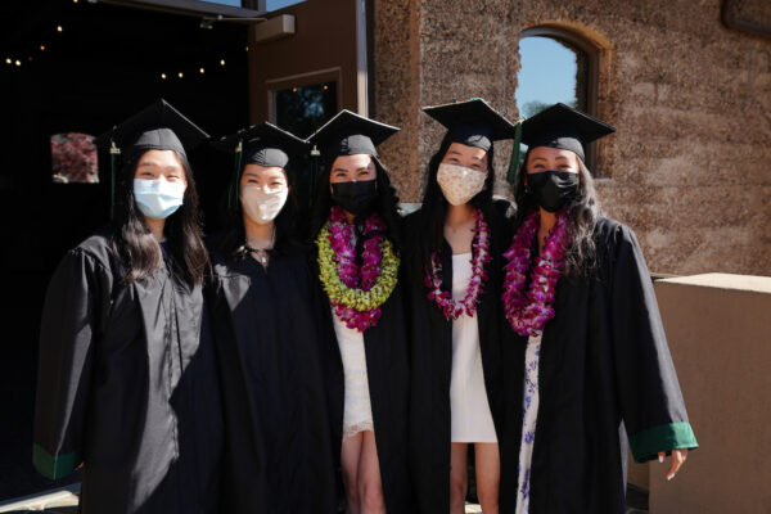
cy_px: 257
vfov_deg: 37.9
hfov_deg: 54.4
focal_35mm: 35
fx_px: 750
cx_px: 386
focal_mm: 35
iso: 640
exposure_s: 1/3200
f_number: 3.5
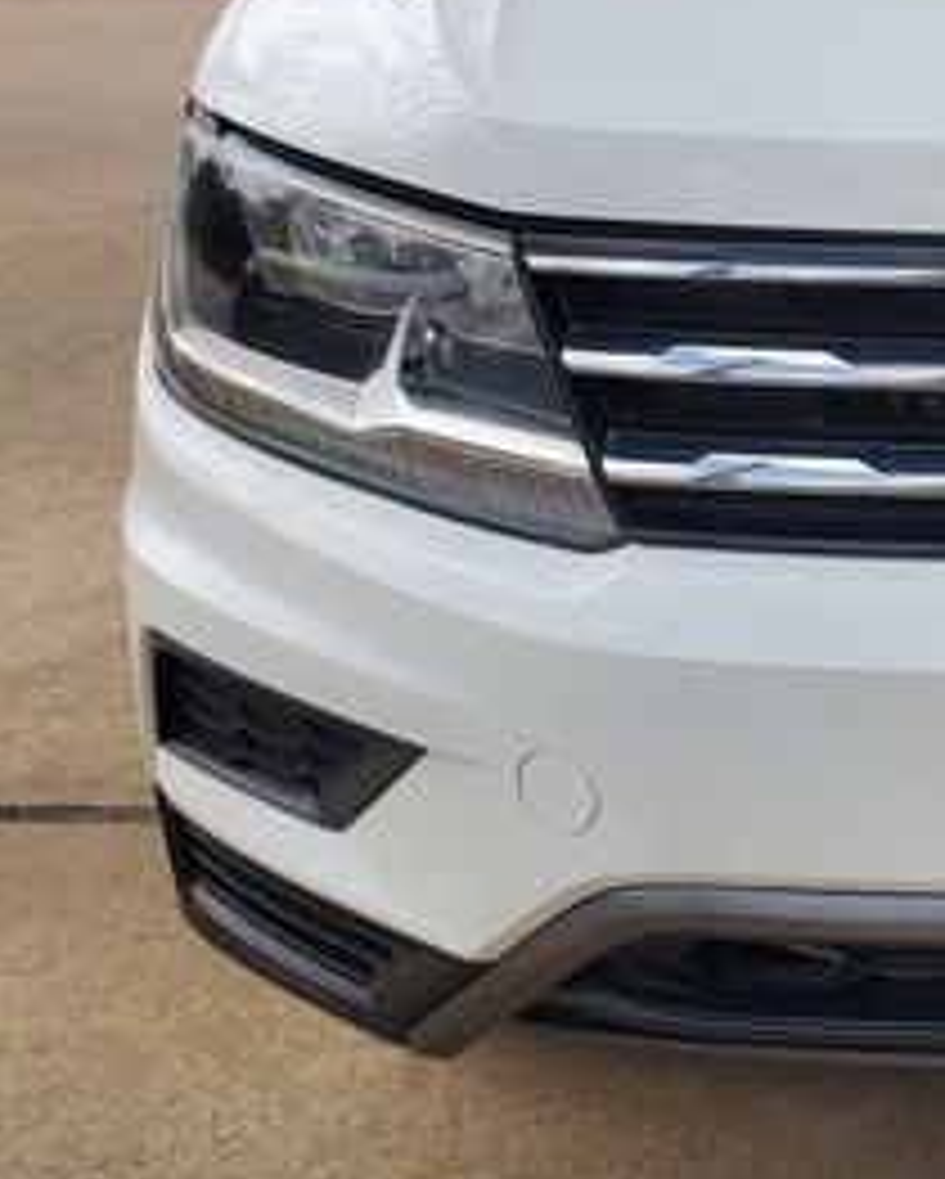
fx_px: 2165
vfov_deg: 30.0
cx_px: 1400
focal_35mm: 62
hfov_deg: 21.0
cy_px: 297
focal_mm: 4.3
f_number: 2.4
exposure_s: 1/1351
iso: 50
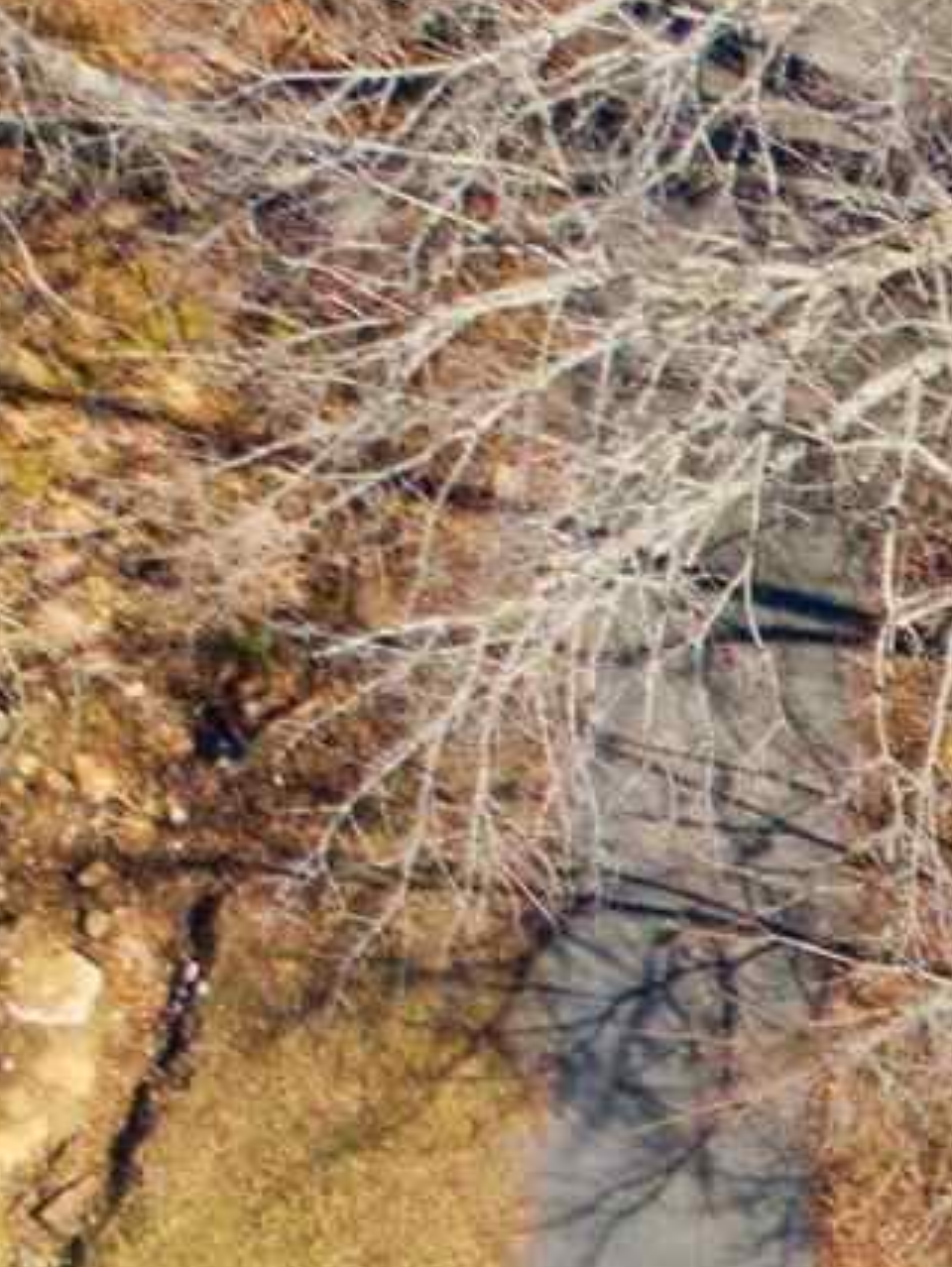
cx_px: 4355
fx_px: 6337
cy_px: 2909
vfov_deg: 10.1
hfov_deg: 6.3
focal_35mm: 173
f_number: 1.8
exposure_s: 1/60
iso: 130
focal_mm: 8.67
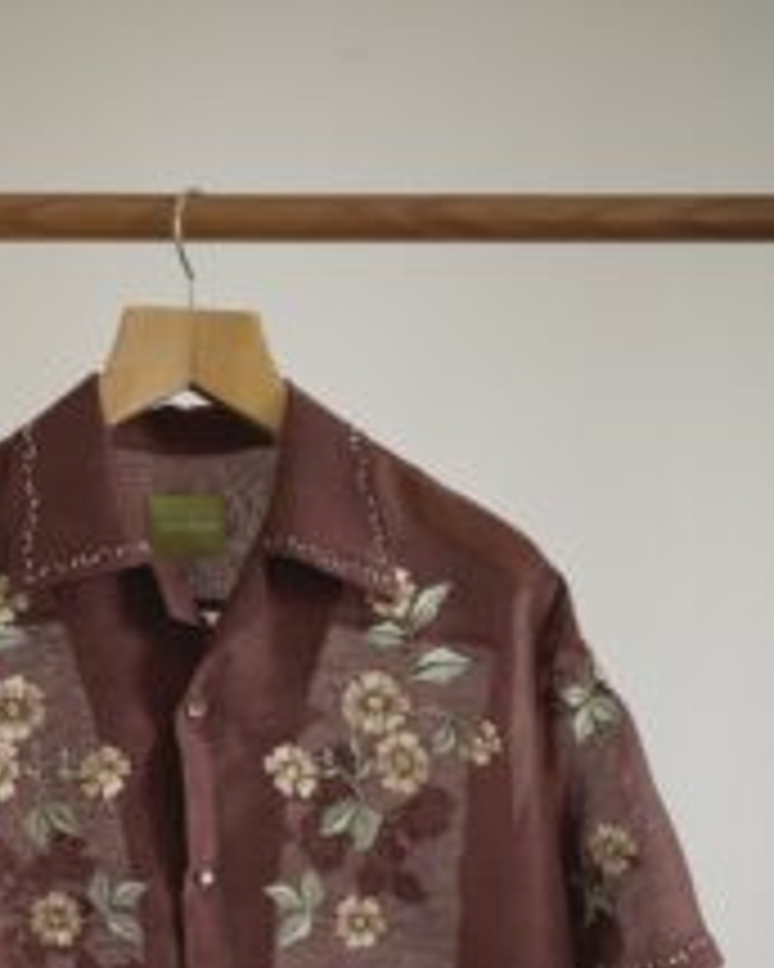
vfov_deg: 32.5
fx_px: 1575
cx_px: 180
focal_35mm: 55
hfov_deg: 27.2
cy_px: 860
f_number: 2.8
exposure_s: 1/13
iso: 125
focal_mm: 18.3
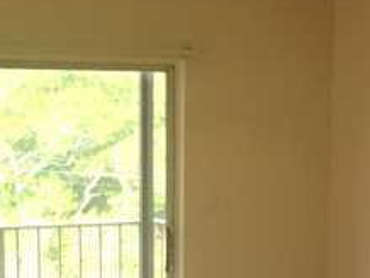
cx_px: 161
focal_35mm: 121
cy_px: 353
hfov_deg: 16.3
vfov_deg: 12.0
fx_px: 1295
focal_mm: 4.12
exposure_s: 1/40
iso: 50
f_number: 2.4
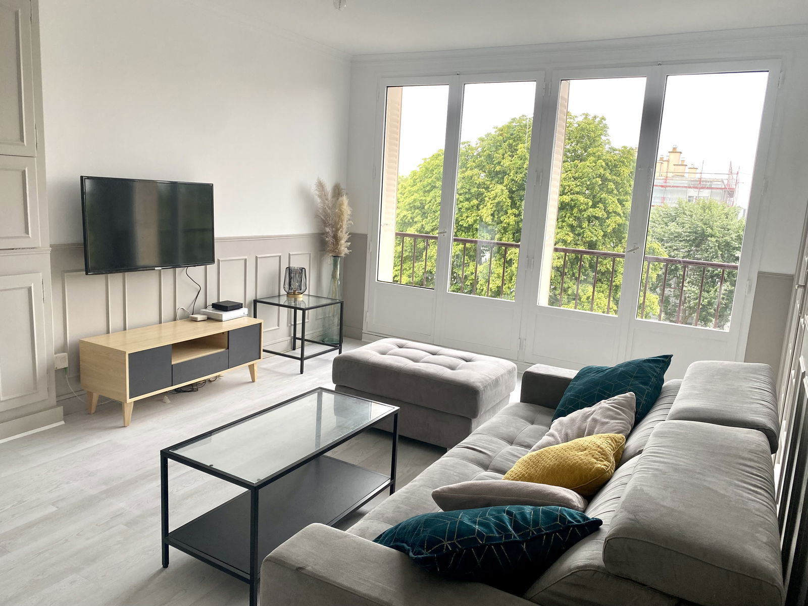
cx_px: 404
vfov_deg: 53.1
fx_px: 607
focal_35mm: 26
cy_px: 303
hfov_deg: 67.3
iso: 80
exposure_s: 1/122
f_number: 1.8
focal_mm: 4.25
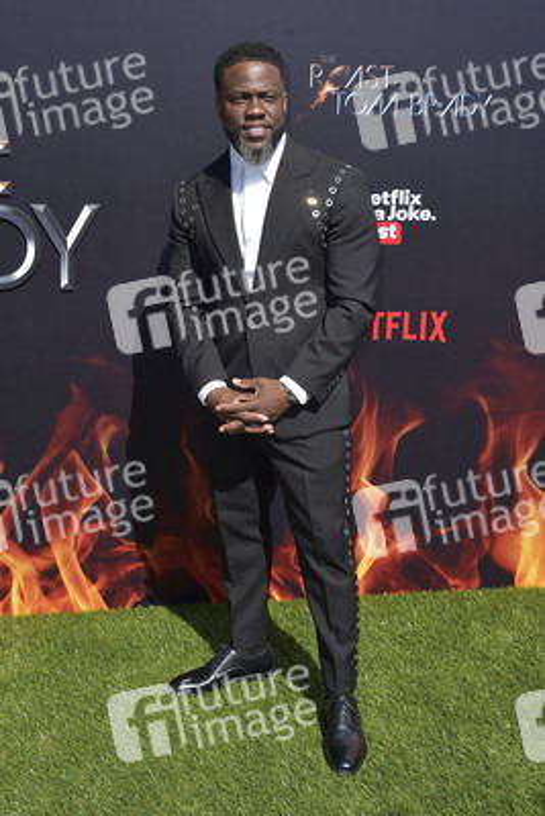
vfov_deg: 50.7
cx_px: 272
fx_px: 862
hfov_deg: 35.1
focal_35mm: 38
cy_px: 408
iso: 250
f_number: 8
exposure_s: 1/250
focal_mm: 38
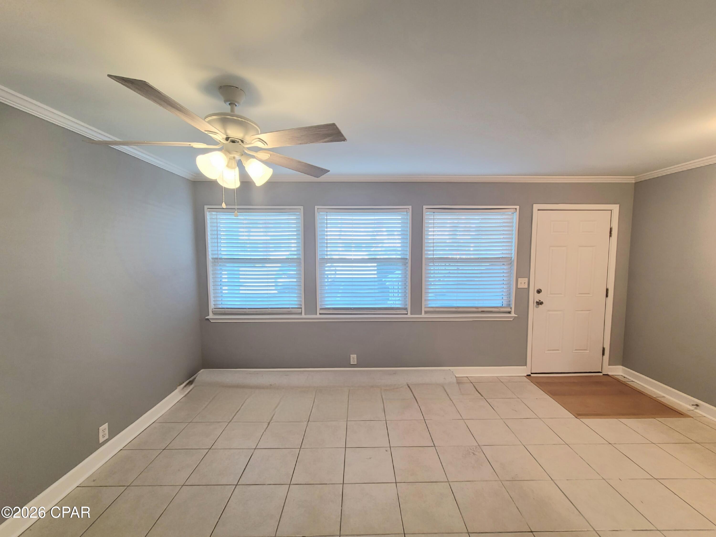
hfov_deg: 106.2
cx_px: 358
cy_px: 268
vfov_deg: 89.9
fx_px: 269
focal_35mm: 13
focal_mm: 2.2
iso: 125
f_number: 2.2
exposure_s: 1/60.2
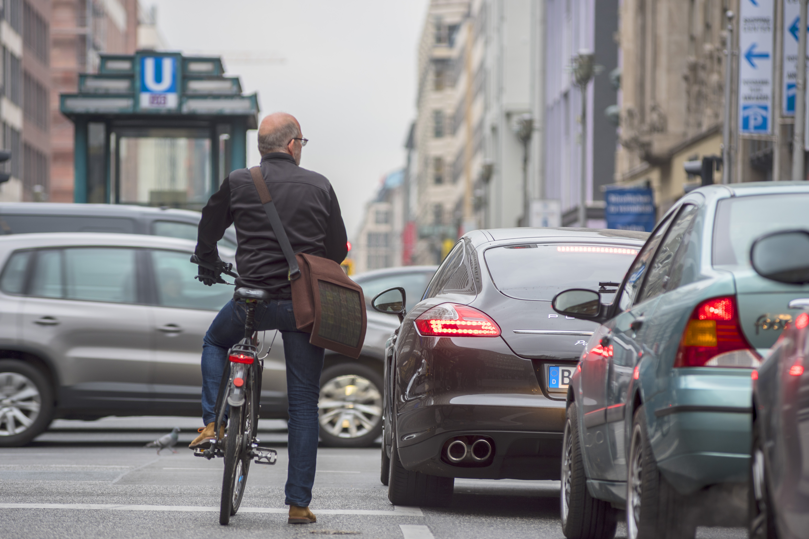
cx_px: 404
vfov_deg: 6.9
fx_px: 4494
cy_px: 270
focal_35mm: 200
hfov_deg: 10.3
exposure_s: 1/160
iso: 100
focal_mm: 200
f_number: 4
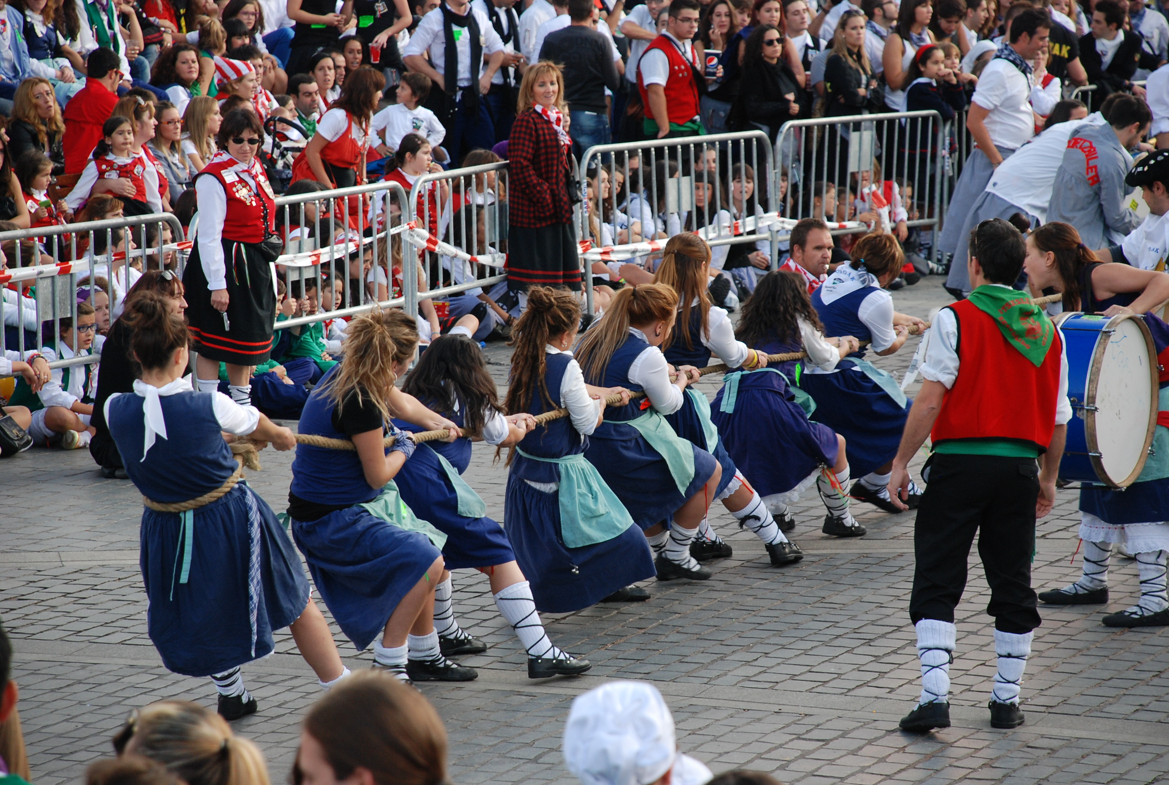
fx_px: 5467
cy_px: 392
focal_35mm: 168
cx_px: 584
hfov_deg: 12.2
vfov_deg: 8.2
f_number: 5.6
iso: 400
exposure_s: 1/160
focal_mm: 112
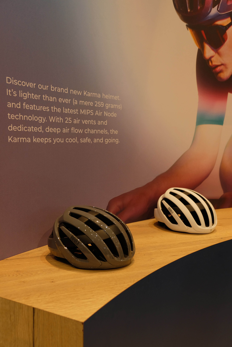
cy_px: 174
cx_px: 116
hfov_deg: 41.1
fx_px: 309
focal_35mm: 32
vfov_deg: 58.7
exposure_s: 1/60
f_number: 3.2
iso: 320
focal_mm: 21.4
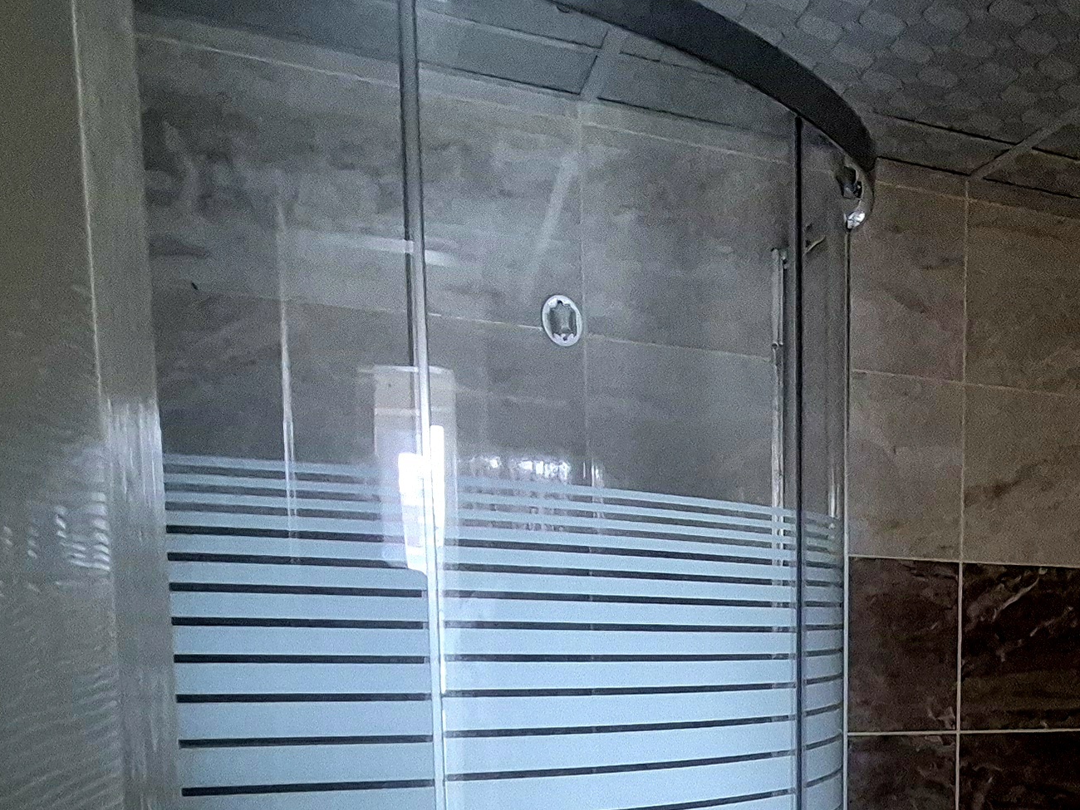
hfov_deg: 39.2
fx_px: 1248
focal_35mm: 40
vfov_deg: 33.7
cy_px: 754
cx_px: 1162
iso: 1600
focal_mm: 1.74
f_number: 2.2
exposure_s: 1/50
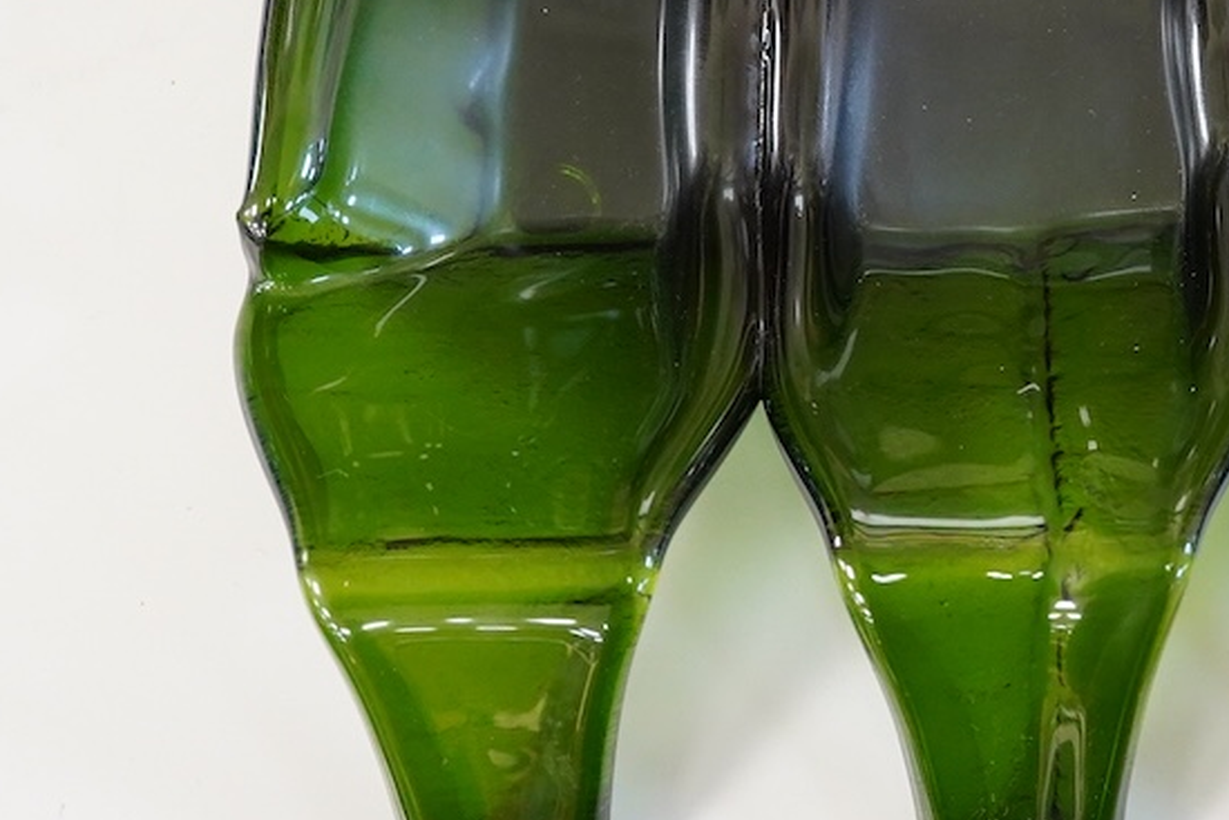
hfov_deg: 21.8
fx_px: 3141
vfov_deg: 14.8
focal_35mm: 92
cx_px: 1036
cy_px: 237
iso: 2500
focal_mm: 30
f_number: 3.5
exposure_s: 1/125
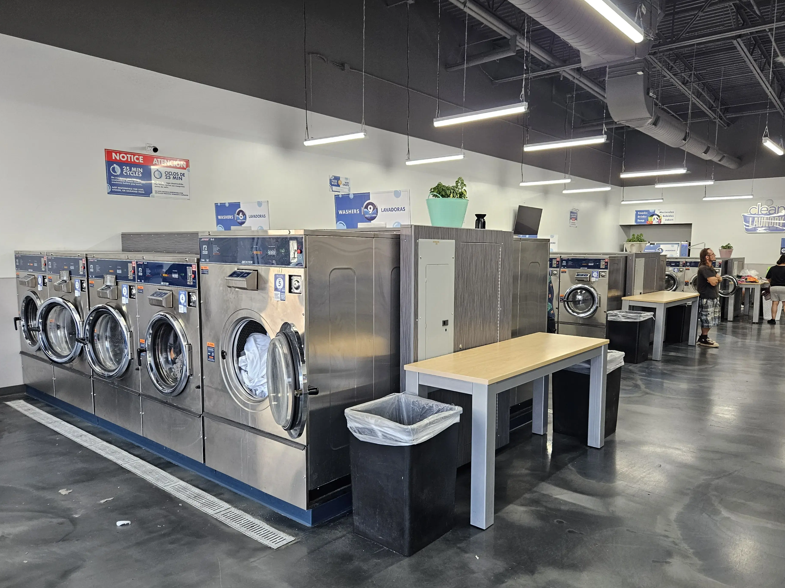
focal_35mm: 25
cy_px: 313
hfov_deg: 69.4
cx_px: 411
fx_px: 567
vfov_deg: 54.8
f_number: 1.8
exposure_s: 1/120
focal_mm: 5.4
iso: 200
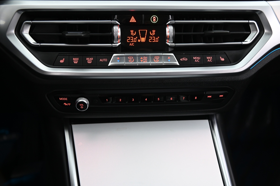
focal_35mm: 38
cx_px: 140
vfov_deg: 35.0
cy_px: 93
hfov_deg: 50.7
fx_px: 295
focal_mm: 38
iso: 2000
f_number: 4
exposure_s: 1/20
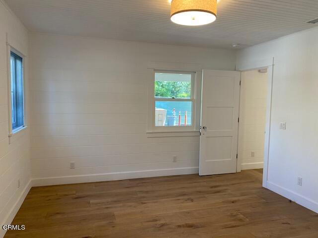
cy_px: 119
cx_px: 159
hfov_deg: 67.3
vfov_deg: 53.1
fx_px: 239
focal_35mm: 26
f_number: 1.8
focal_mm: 4.25
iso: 125
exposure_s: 1/60
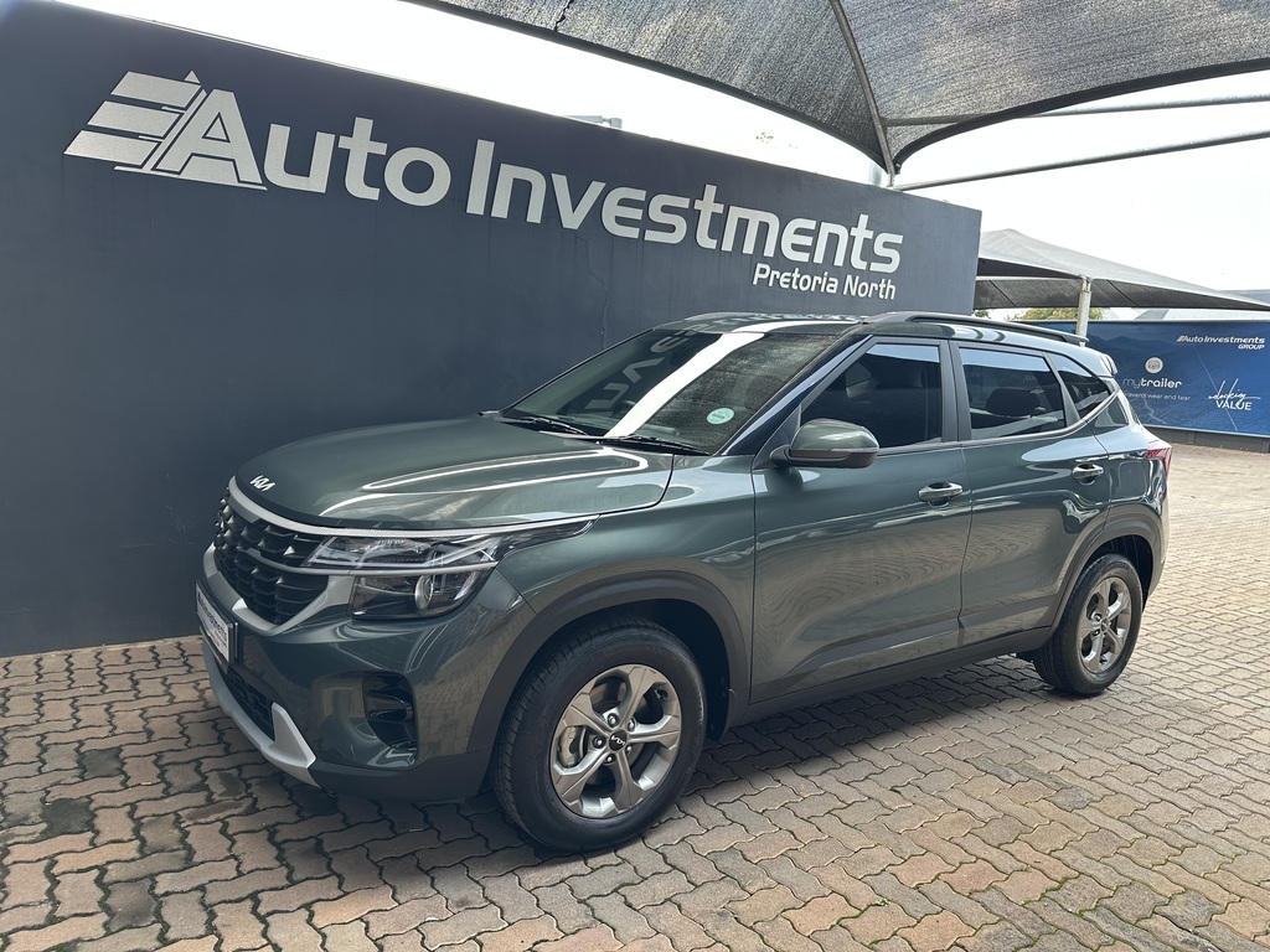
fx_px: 881
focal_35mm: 24
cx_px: 635
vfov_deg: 56.8
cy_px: 476
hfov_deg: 71.6
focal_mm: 6.86
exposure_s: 1/180
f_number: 1.78
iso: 80
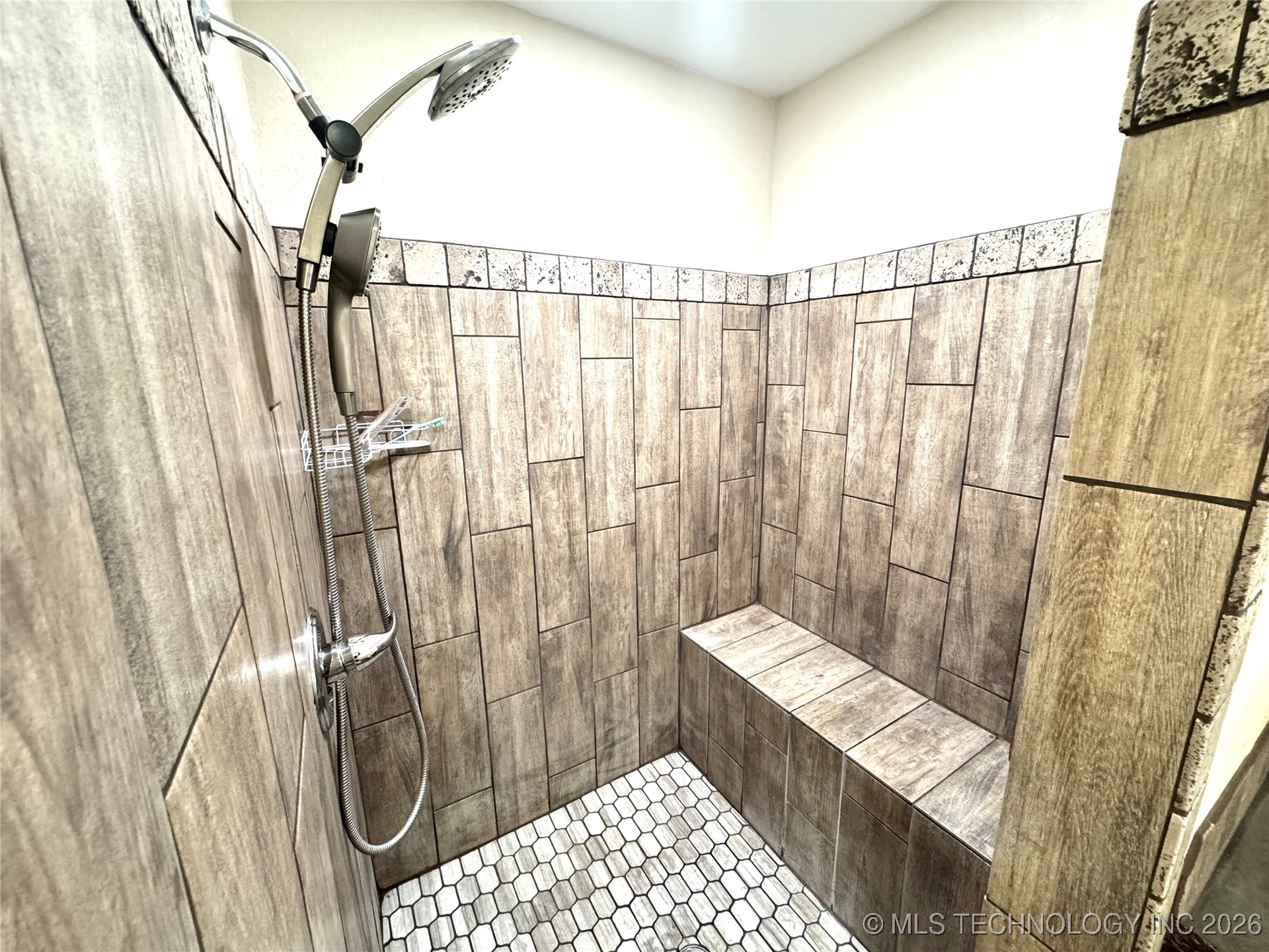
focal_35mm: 14
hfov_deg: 102.1
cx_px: 634
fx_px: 513
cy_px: 476
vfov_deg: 85.7
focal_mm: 2.22
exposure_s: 1/60
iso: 250
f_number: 2.2
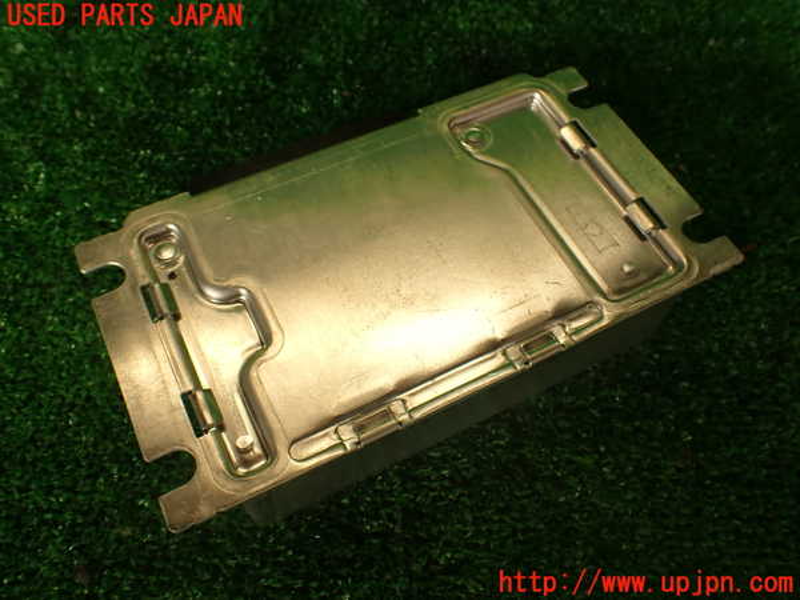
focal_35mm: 30
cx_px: 400
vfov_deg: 46.8
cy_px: 300
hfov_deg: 60.0
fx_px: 693
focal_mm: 5.4
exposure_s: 1/80
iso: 100
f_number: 3.2
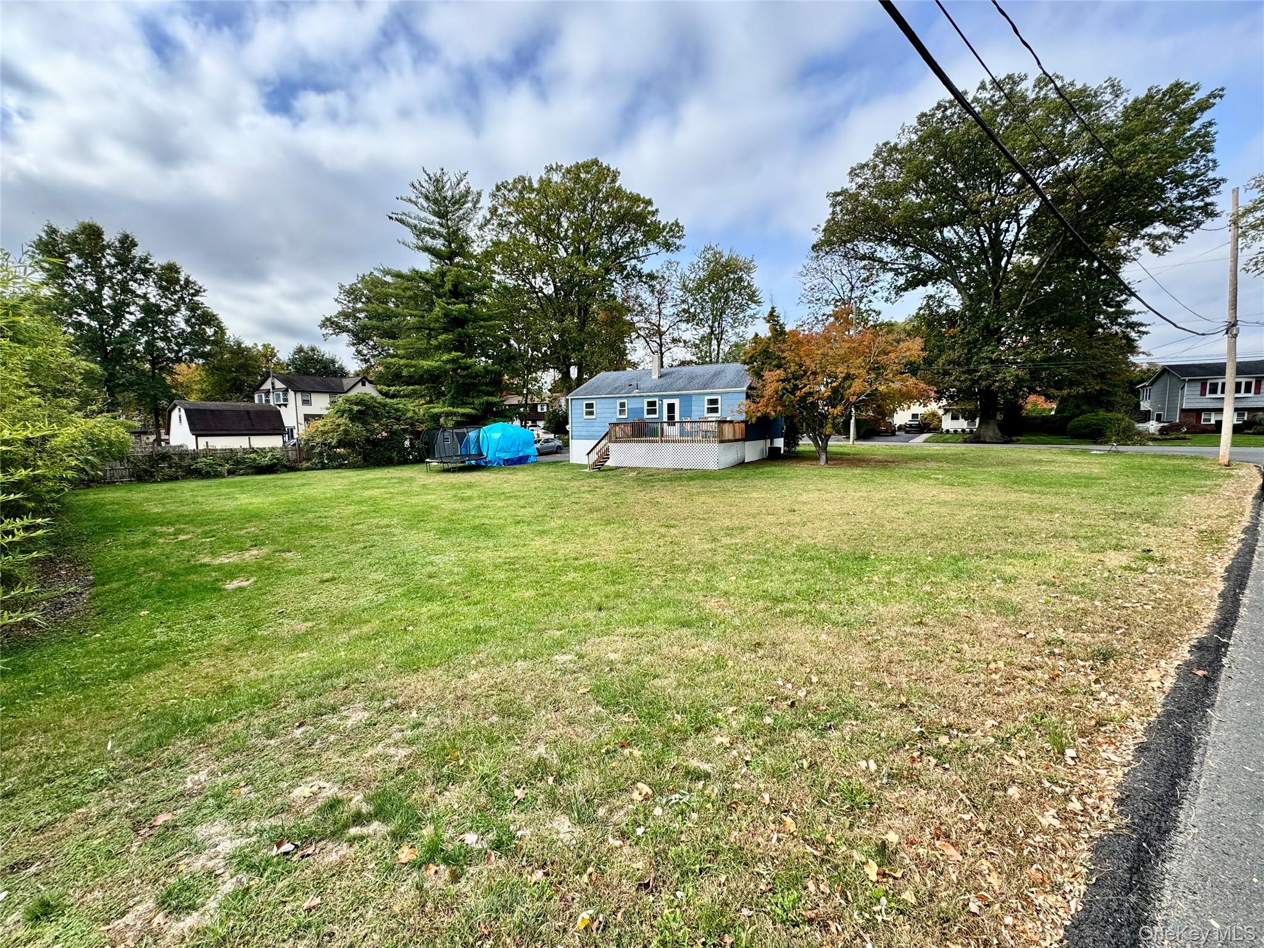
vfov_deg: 85.7
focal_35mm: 14
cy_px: 474
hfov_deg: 102.1
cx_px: 632
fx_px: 511
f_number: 2.2
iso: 40
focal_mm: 2.22
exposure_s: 1/675
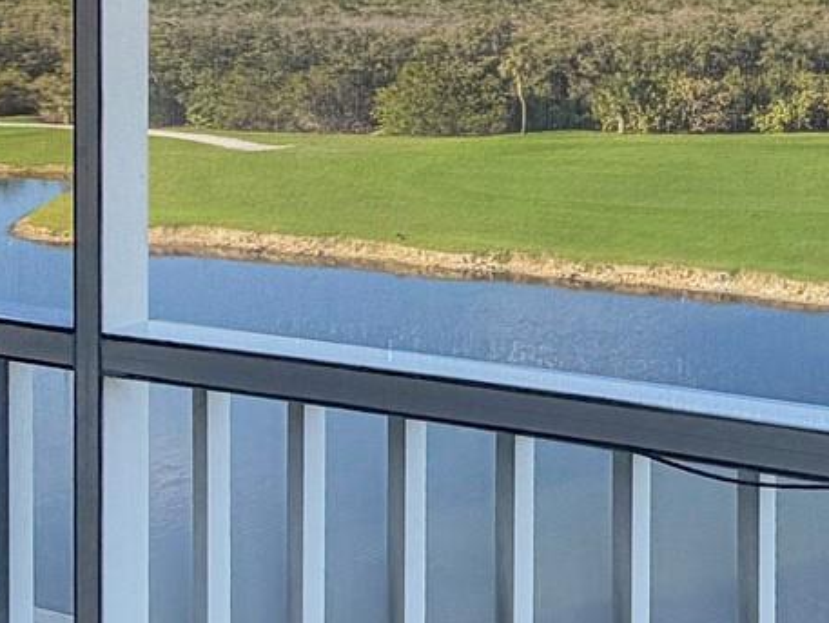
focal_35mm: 49
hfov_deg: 30.3
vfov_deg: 28.6
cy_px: 71
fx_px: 1174
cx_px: 1094
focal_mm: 2.22
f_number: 2.2
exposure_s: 1/658
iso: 40
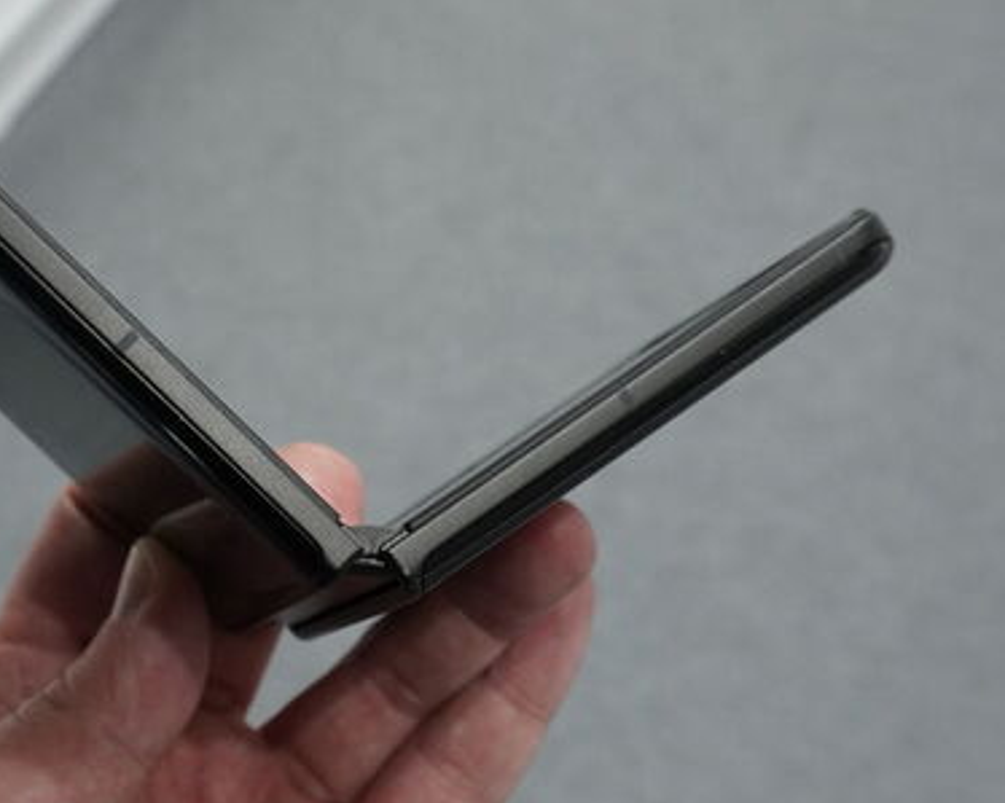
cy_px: 369
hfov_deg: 47.9
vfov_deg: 40.1
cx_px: 298
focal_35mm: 37
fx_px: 1100
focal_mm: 16
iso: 1250
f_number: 5.6
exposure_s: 1/160
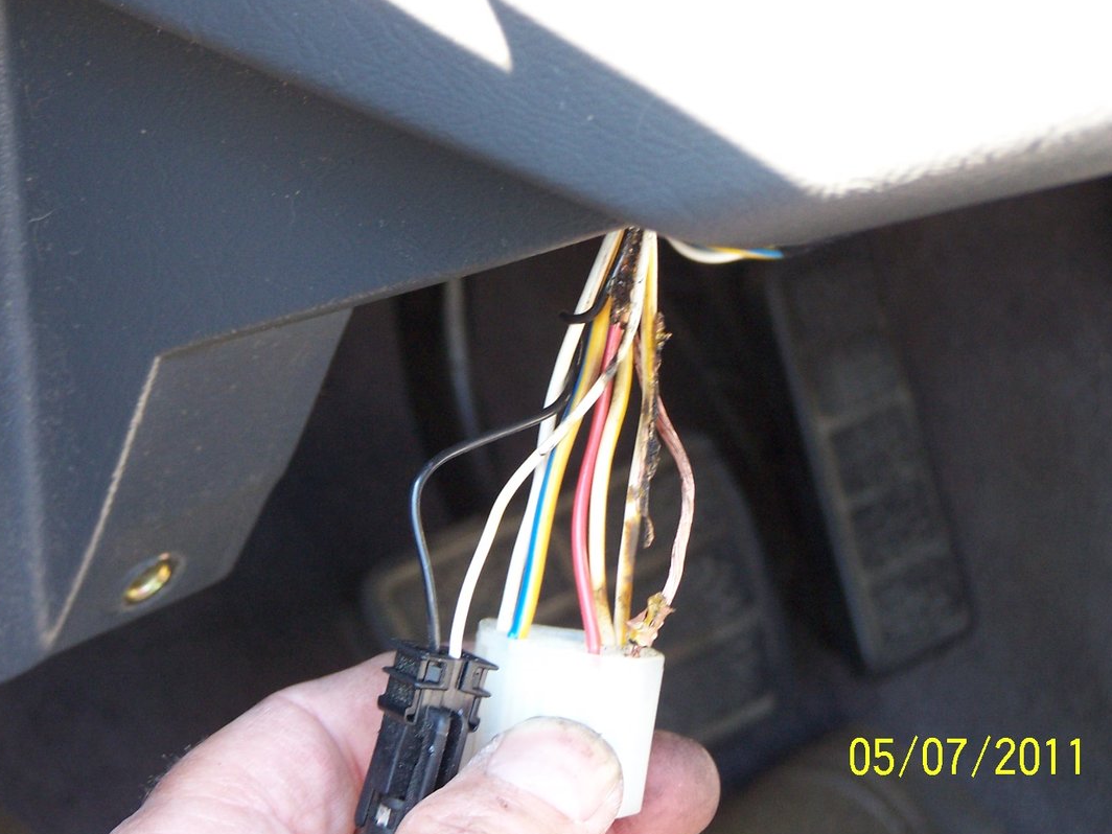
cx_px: 531
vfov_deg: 11.2
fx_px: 4240
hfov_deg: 14.9
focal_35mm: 132
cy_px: 417
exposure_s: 1/45
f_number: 3.2
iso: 140
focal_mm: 19.4
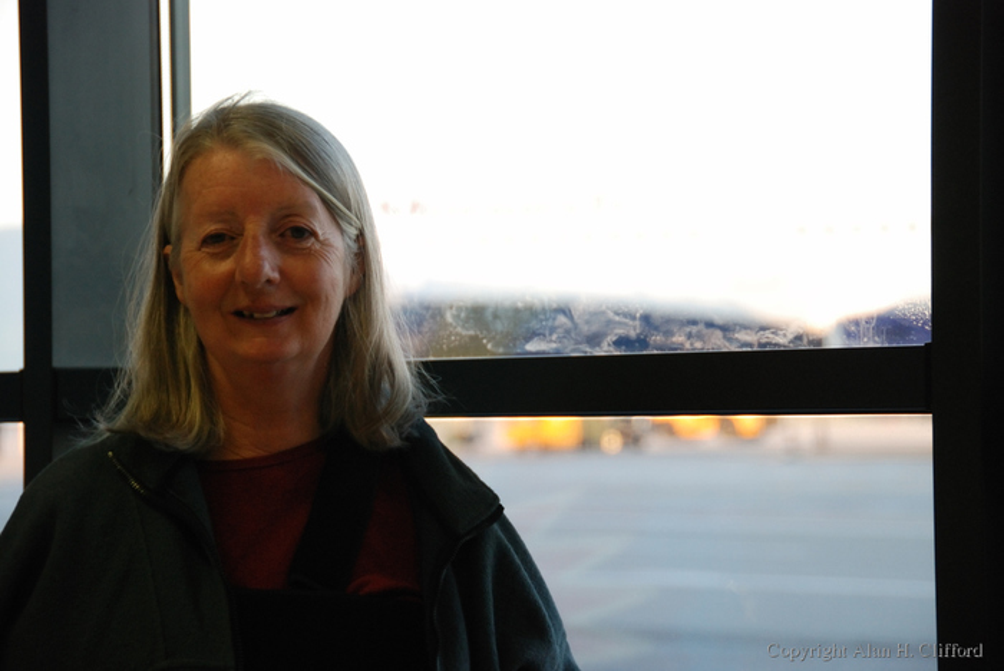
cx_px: 502
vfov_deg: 9.6
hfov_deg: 14.4
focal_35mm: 142
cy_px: 336
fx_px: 3977
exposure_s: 1/30
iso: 640
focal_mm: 95
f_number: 5.3
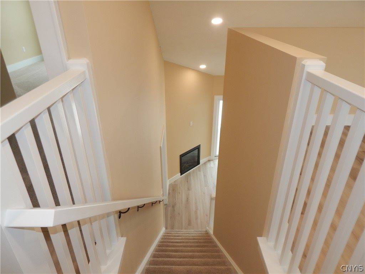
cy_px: 137
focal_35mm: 23
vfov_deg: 58.9
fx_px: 243
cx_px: 182
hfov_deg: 73.9
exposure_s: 1/30
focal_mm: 4
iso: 125
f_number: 3
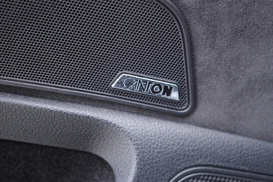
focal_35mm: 45
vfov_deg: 29.9
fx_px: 341
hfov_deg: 43.6
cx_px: 131
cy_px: 91
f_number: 2.8
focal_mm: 24
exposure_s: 1/40
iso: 500
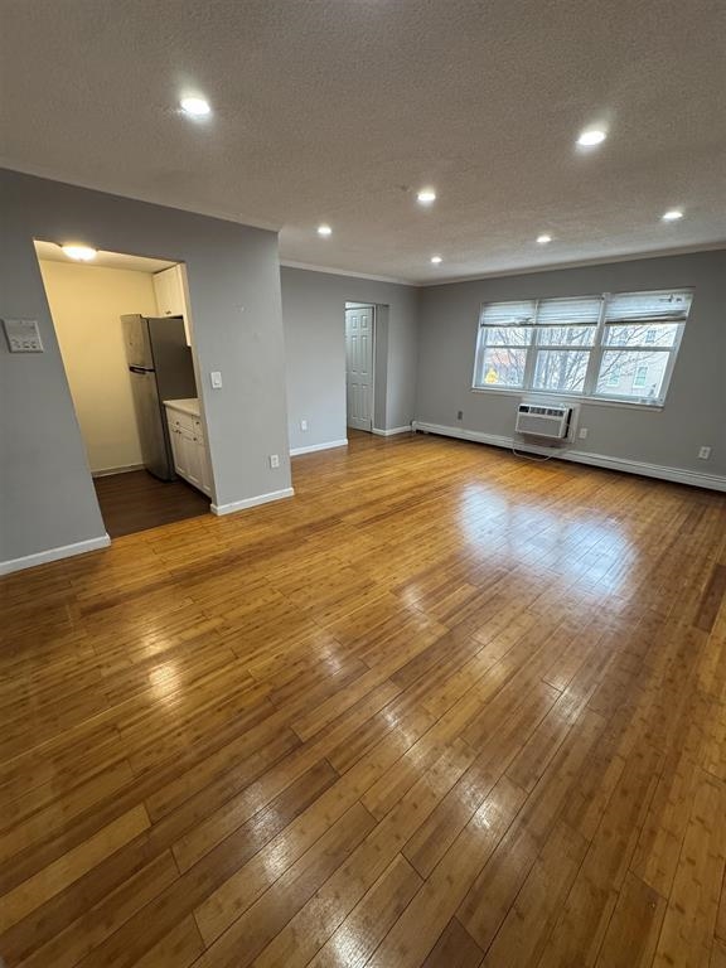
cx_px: 363
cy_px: 484
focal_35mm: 14
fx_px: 391
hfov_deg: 85.7
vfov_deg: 102.1
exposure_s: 1/120
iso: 320
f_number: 2.2
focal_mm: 2.22
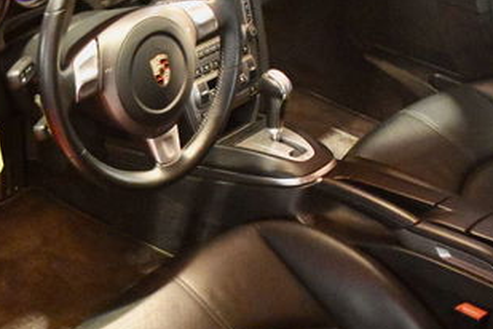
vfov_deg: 16.6
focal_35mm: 82
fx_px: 1123
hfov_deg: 24.4
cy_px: 249
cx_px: 107
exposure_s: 1/60
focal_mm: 22
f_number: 3.8
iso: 6400
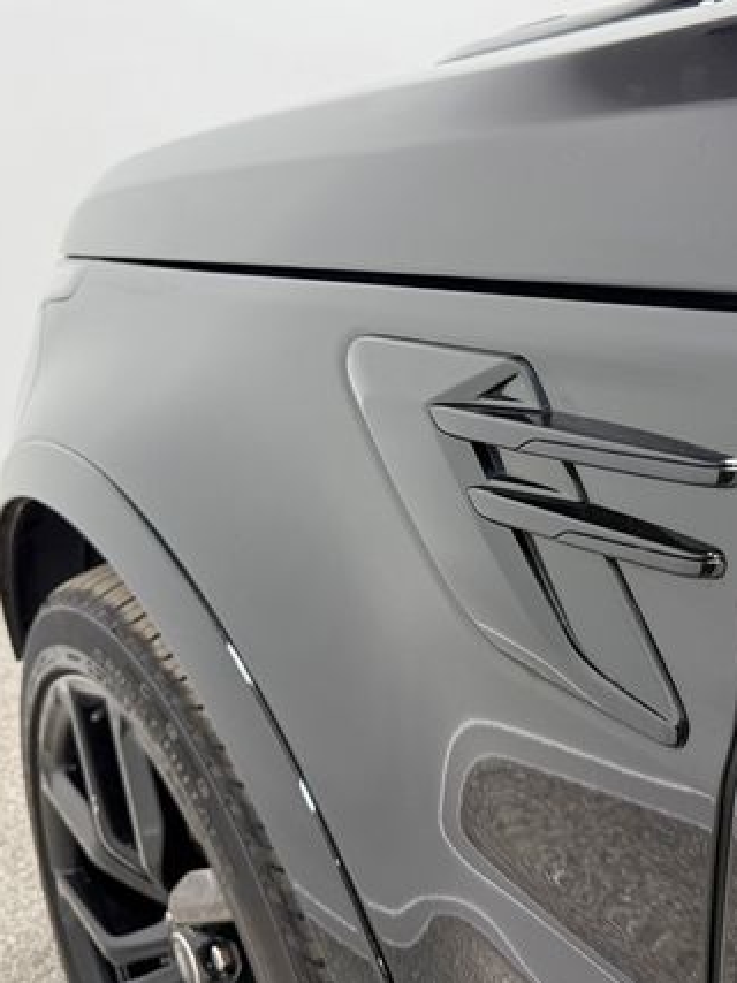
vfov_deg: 51.3
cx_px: 511
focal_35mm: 36
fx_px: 1022
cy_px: 442
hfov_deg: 39.0
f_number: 1.78
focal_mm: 6.76
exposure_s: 1/120
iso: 100
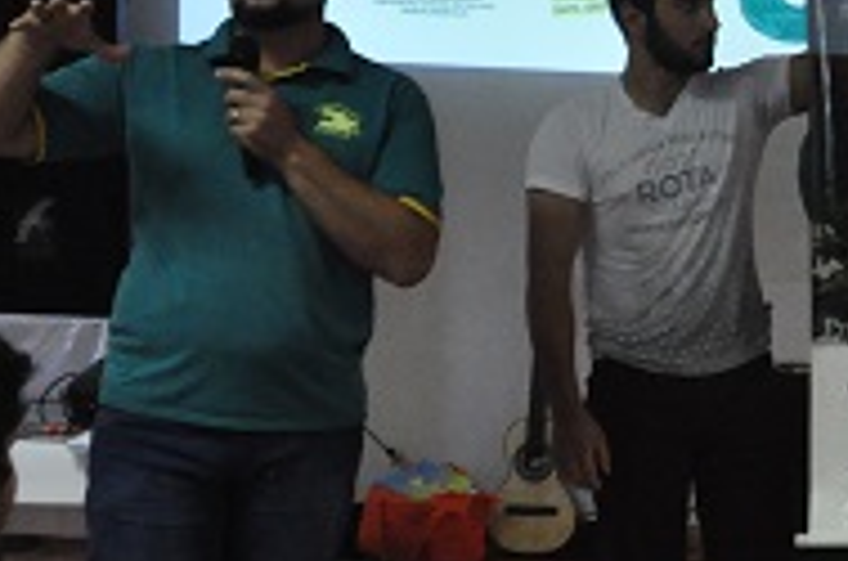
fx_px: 2467
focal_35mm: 105
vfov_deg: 13.0
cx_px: 1095
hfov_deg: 18.2
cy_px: 346
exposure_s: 1/160
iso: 3200
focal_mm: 22
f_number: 3.8
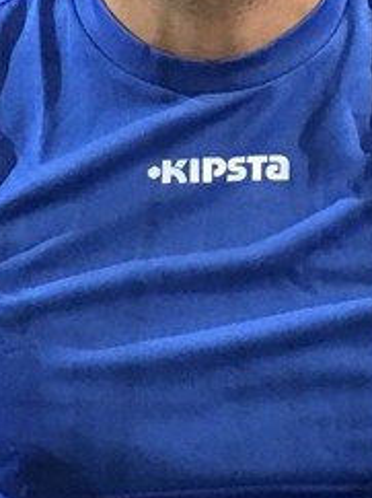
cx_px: 232
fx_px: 1033
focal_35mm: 72
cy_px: 2
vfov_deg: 25.7
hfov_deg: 20.4
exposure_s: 1/17
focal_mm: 4.15
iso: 500
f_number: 2.2
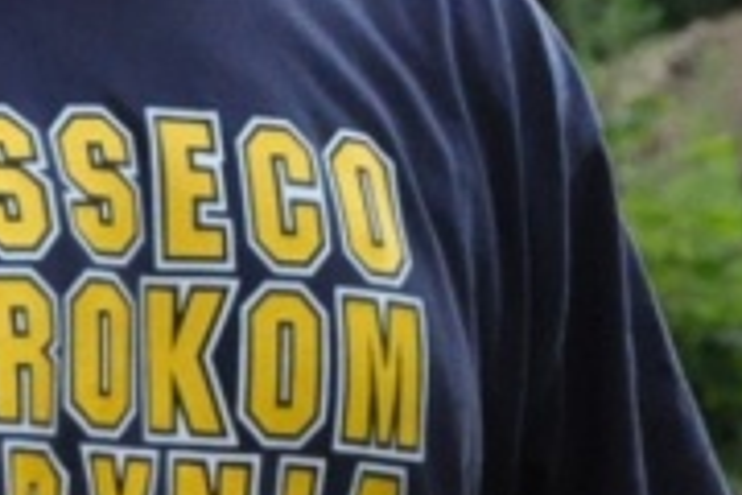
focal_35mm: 306
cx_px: 734
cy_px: 68
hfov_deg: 6.7
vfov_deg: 4.5
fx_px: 6307
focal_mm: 46
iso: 2000
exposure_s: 1/1250
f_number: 5.6
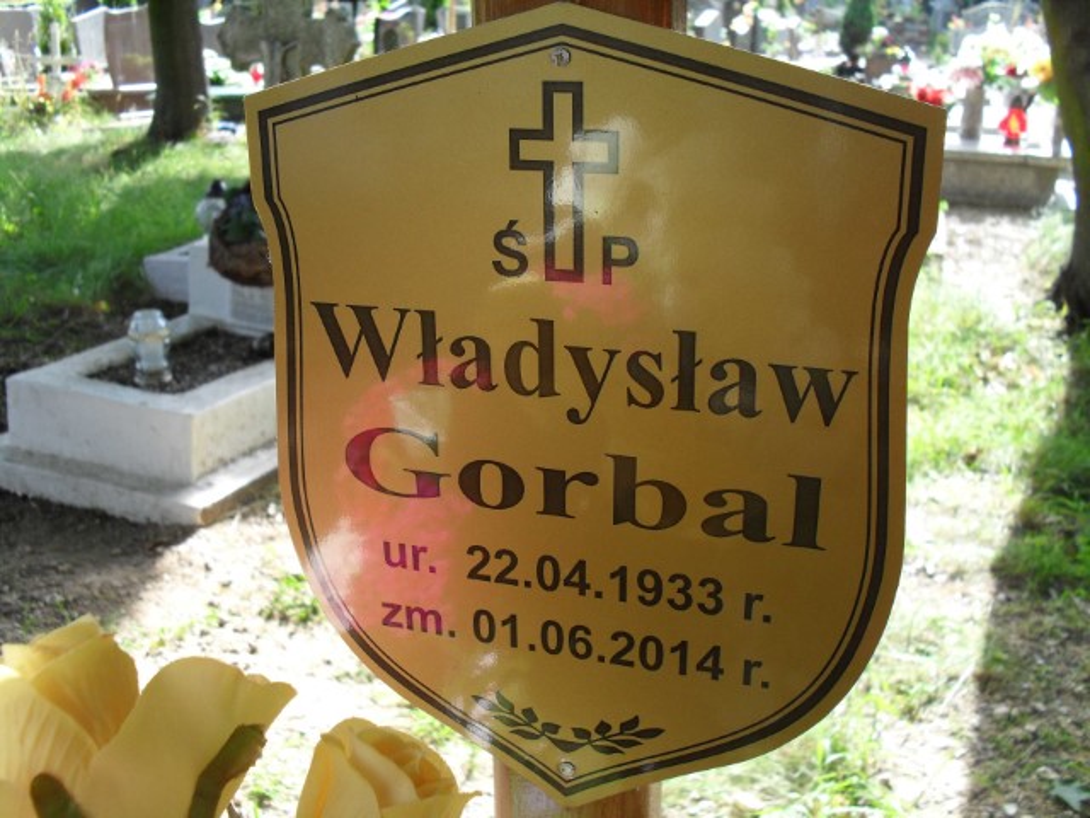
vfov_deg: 40.7
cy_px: 409
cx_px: 545
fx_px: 1102
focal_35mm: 35
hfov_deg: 52.6
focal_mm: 6.3
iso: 100
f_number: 3.2
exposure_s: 1/180
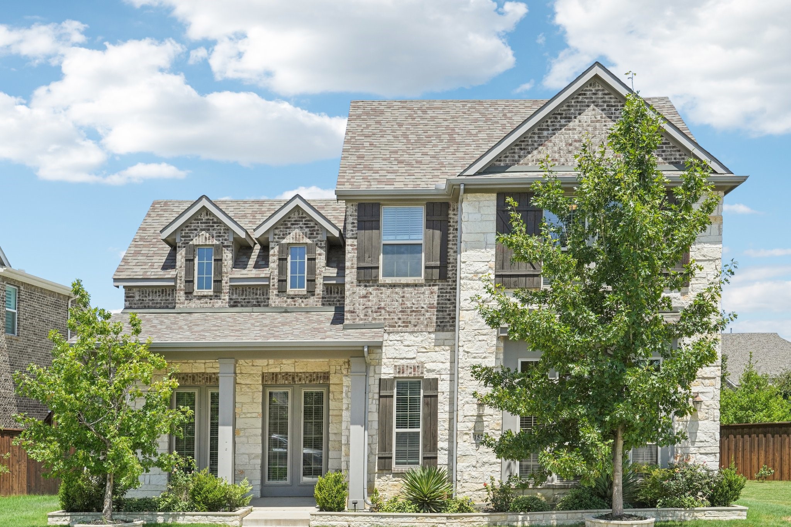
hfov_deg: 53.1
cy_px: 264
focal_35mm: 36
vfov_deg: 36.9
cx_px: 396
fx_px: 791
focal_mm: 36
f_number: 8
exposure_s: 1/1250
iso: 400
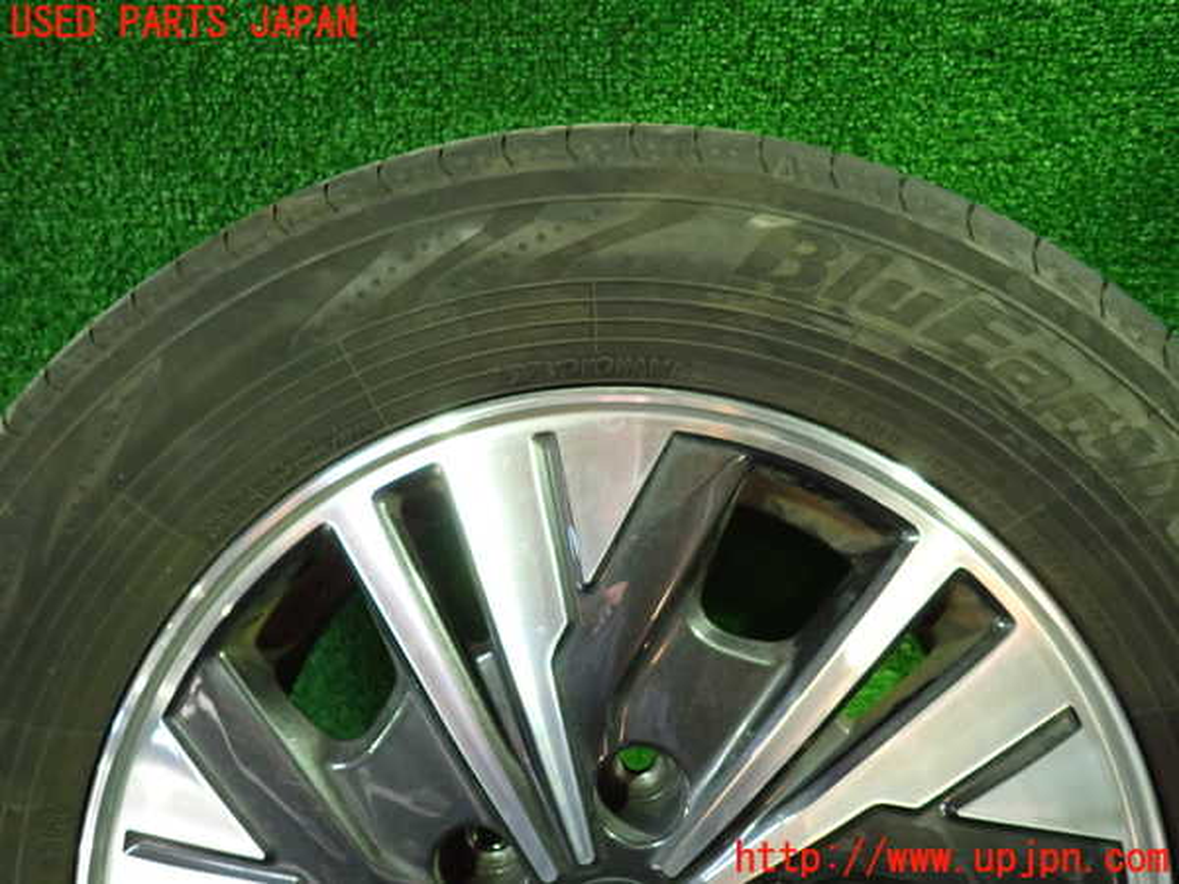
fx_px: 851
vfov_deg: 54.9
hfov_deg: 69.4
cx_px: 590
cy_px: 442
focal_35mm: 25
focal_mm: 4.5
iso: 500
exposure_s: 1/30
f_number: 2
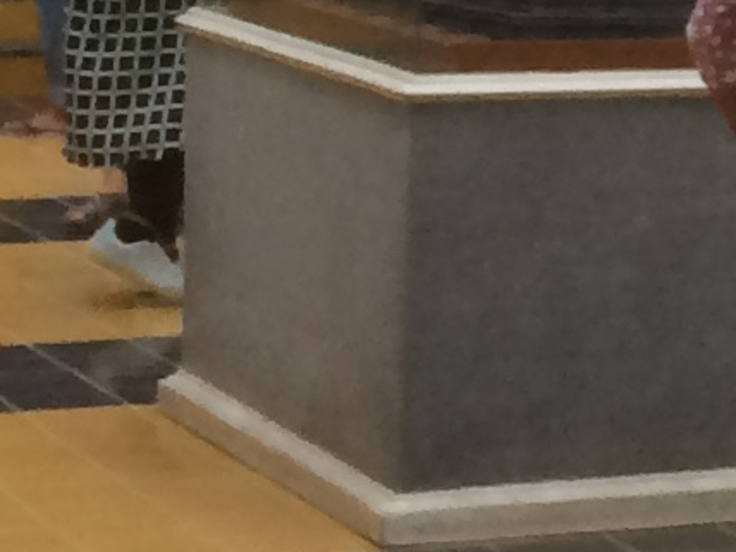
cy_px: -113
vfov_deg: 6.7
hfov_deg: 8.3
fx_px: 4699
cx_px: 1713
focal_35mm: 221
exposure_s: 1/33
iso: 50
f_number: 2.2
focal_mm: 4.15
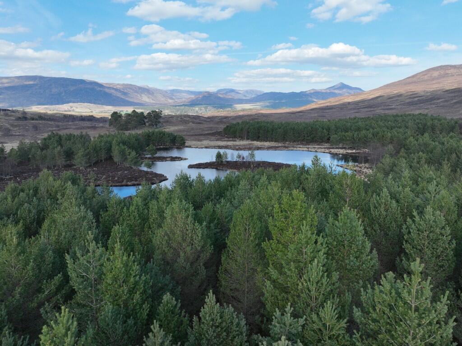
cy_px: 173
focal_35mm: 24
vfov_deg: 56.8
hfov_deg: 71.6
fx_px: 320
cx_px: 231
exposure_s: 1/1600
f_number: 2.8
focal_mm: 12.29
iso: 220
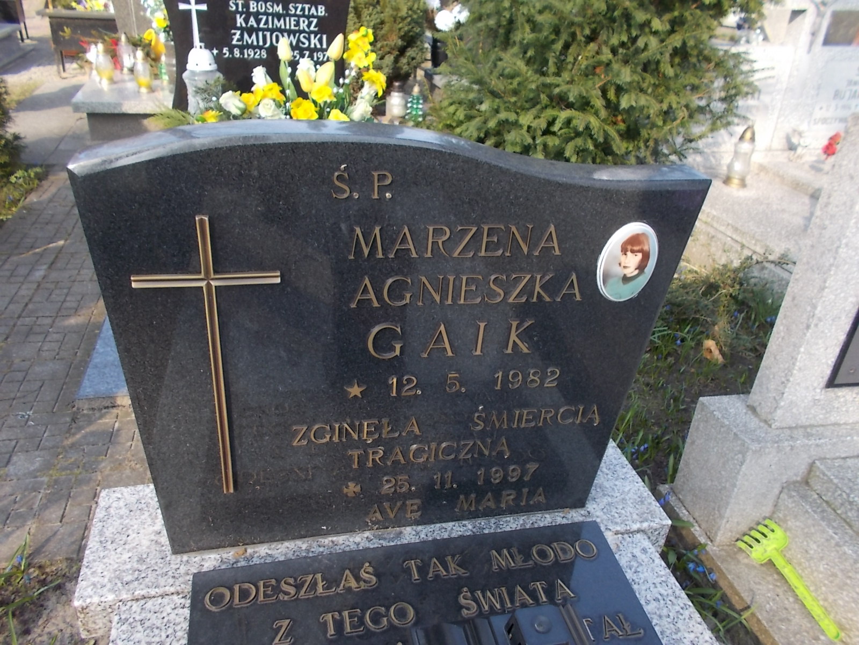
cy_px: 322
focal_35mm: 26
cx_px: 430
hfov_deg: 67.3
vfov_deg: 53.1
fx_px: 645
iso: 80
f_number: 3.2
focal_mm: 4.6
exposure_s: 1/200
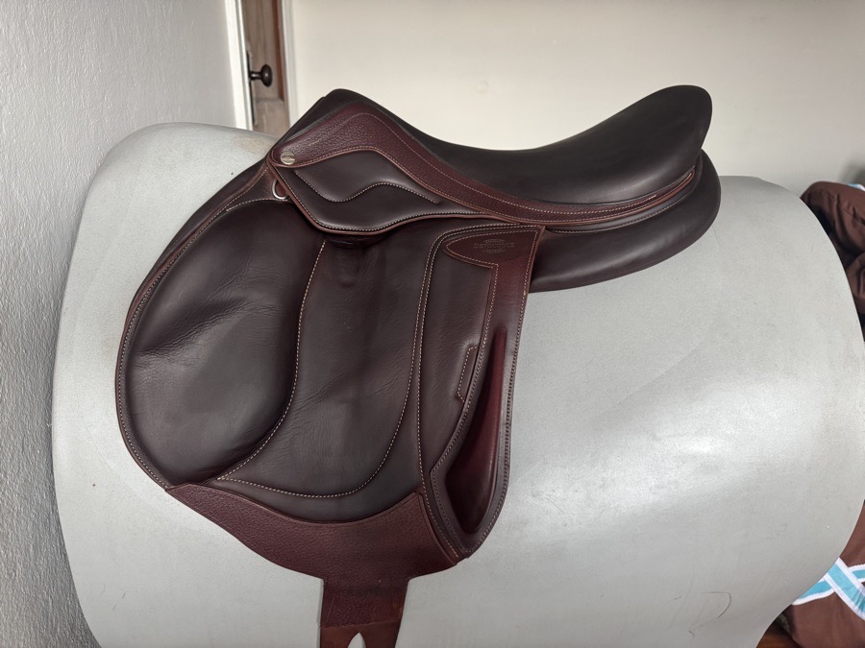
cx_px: 432
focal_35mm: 24
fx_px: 600
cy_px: 324
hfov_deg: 71.6
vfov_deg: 56.8
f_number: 1.78
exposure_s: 1/60
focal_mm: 6.76
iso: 250
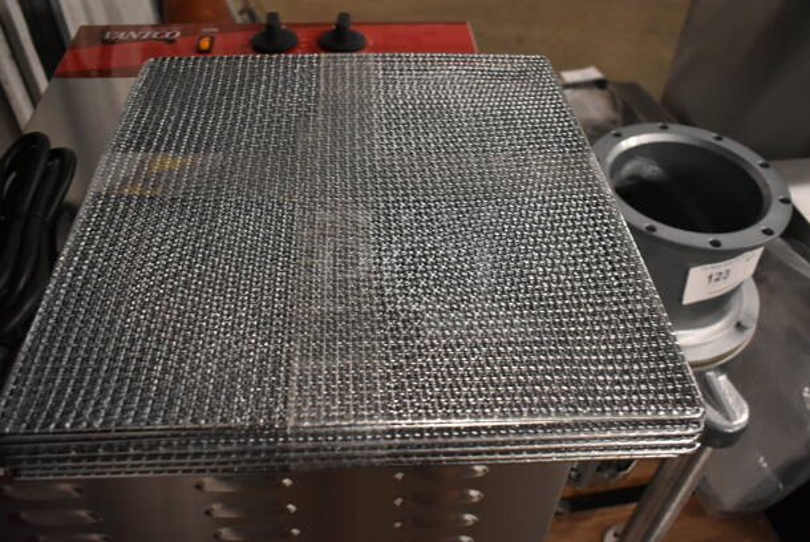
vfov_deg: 41.8
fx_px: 709
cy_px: 271
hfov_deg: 59.4
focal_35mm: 32
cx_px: 405
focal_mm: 21
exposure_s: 1/125
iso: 2800
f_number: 3.8
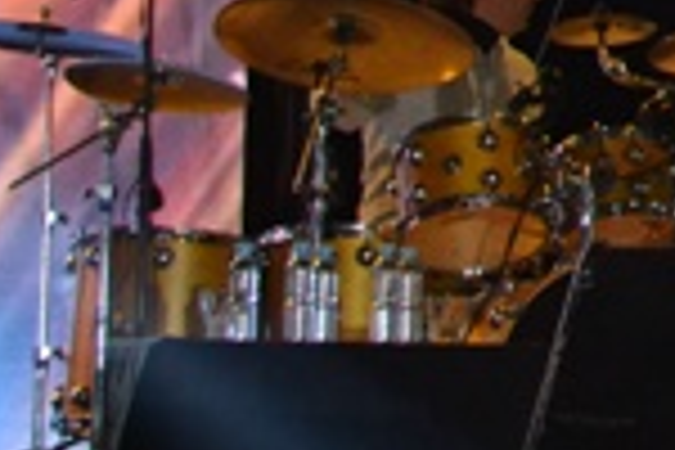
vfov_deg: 6.1
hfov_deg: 8.8
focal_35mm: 224
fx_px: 4202
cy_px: -241
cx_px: 1264
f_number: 5
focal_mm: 35
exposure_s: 1/60
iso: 1800
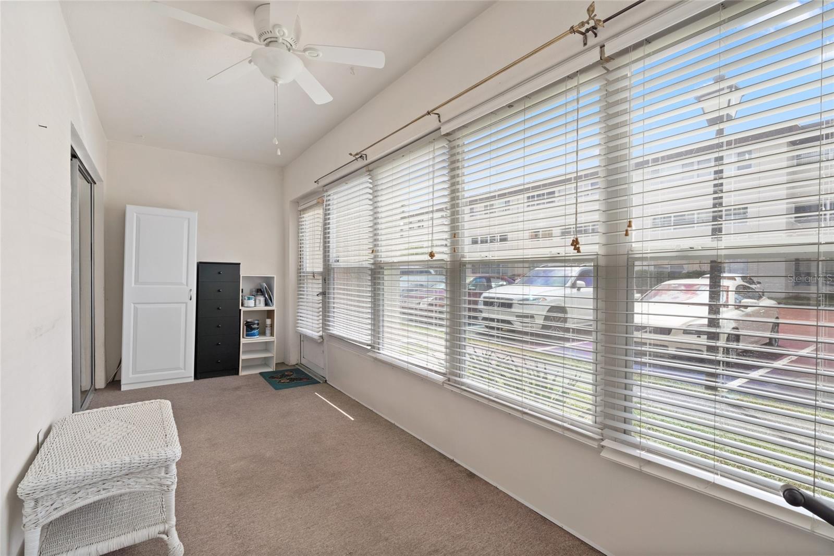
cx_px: 417
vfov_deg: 73.7
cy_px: 278
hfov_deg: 96.7
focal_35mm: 16
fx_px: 371
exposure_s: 1/10
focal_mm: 16
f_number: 9
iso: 250
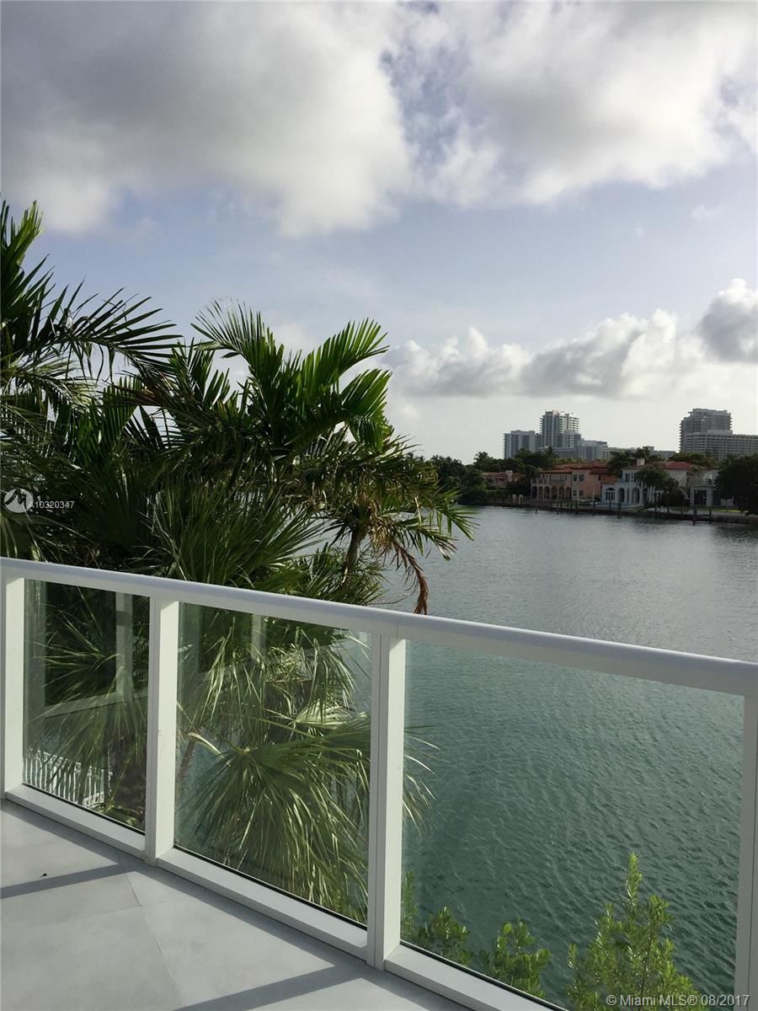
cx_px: 379
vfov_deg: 61.7
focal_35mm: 29
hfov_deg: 48.2
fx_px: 847
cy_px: 506
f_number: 2.2
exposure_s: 1/3300
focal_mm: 4.15
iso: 32
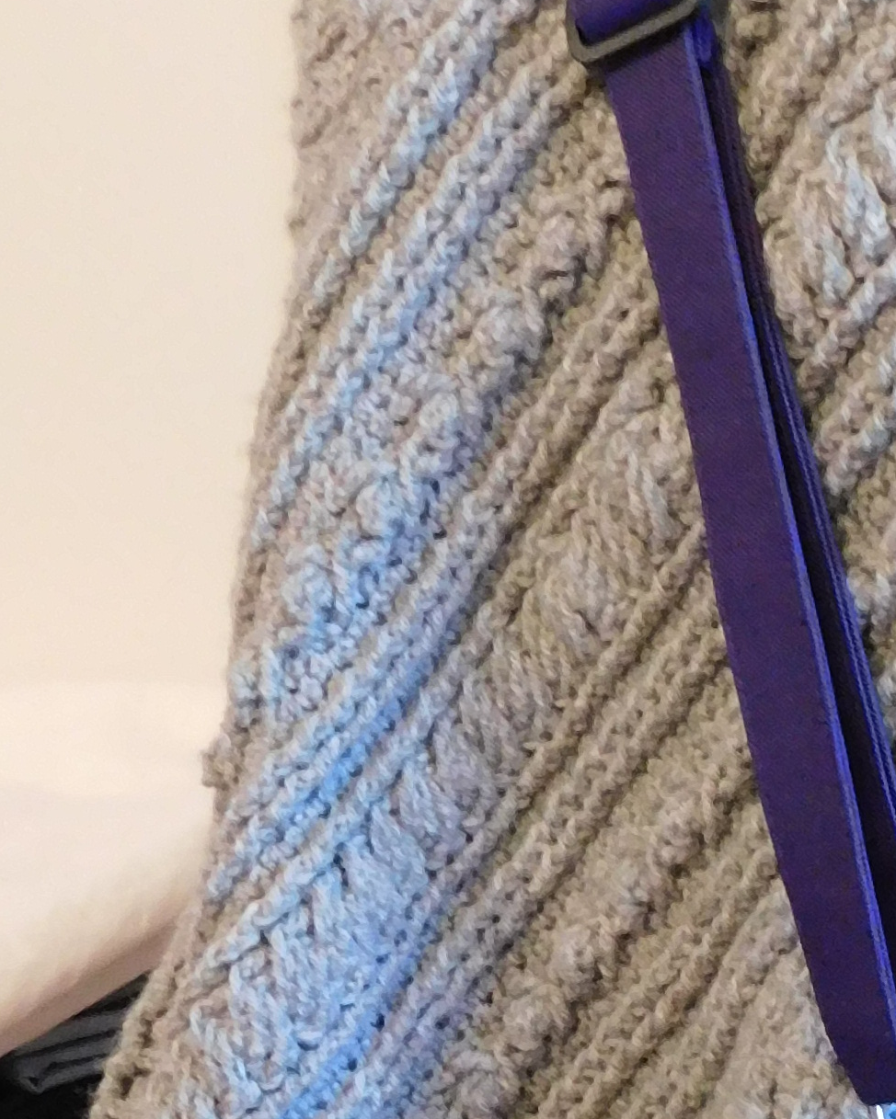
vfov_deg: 22.0
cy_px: 1009
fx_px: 2817
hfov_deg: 17.5
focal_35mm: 85
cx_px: 971
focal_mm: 4
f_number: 3
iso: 400
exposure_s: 1/8
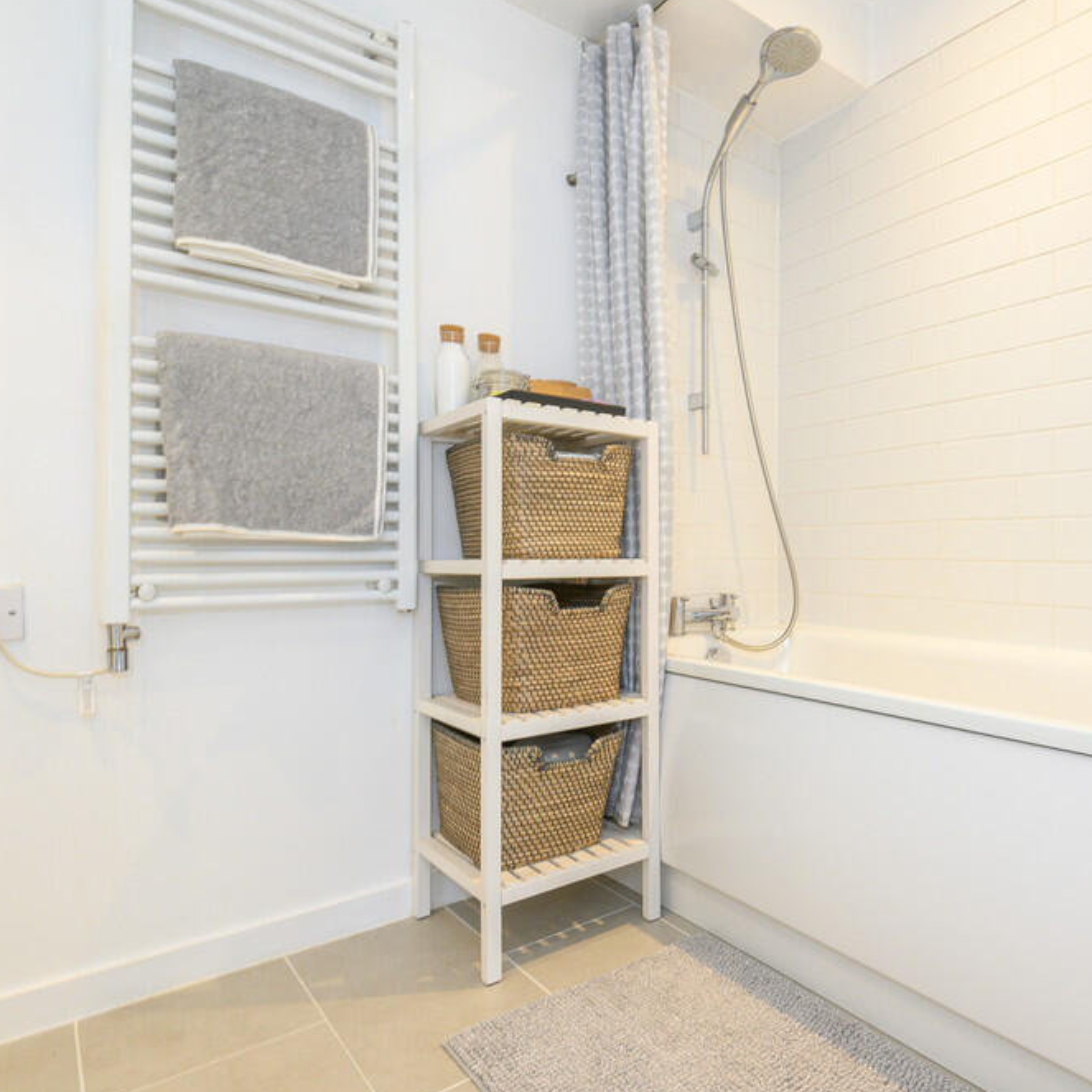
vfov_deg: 72.1
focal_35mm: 21
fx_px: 749
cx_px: 759
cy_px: 554
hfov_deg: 69.3
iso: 400
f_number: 8
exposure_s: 1/8
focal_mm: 16
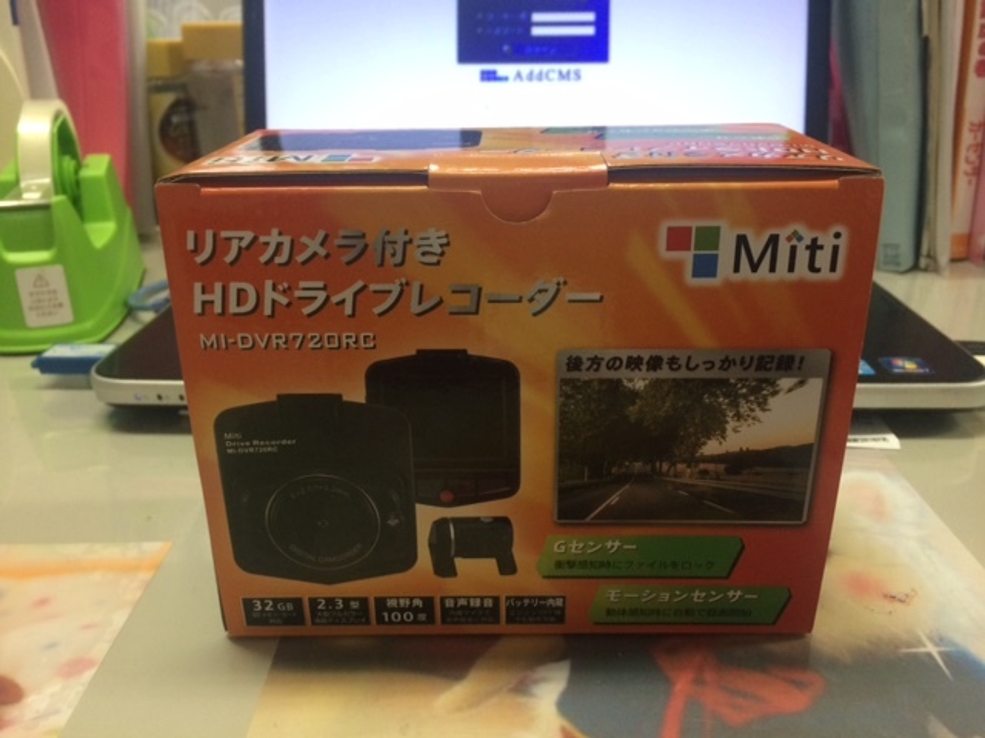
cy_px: 369
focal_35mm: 29
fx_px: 825
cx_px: 492
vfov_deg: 48.2
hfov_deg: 61.7
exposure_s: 1/33
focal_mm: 4.15
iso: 80
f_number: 2.2
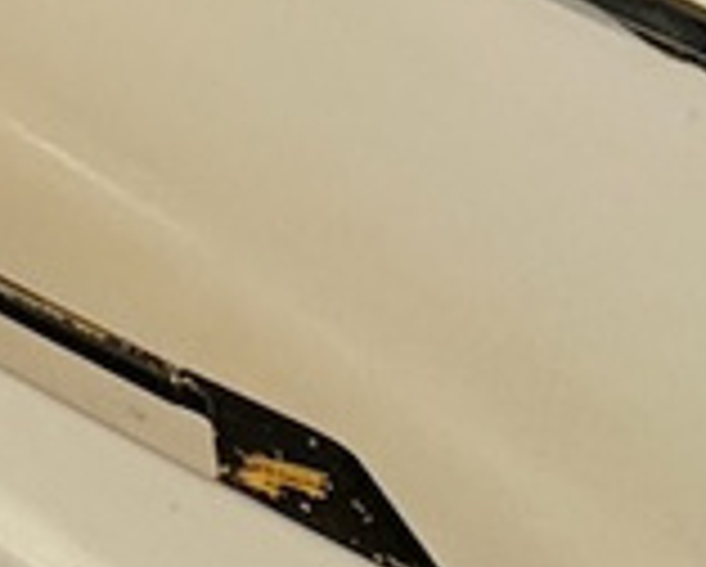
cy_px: -1071
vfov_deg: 11.4
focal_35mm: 89
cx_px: -940
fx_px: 1862
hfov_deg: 14.7
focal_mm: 2.22
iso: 200
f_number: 2.2
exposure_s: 1/120
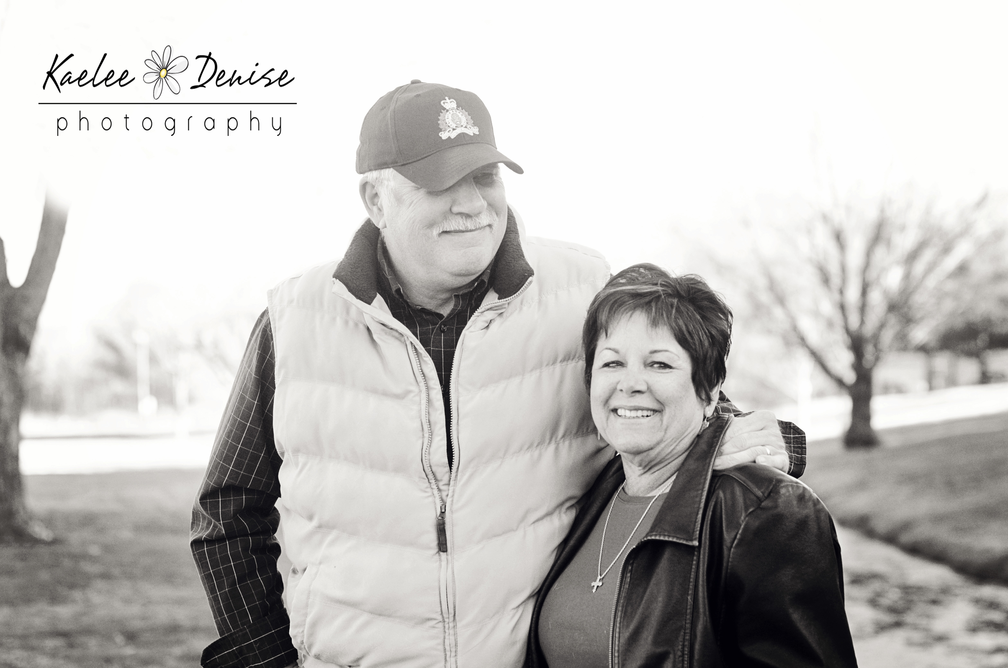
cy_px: 334
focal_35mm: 75
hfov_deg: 27.0
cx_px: 504
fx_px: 2096
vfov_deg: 18.1
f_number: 2.8
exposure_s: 1/1000
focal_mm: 50
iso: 320
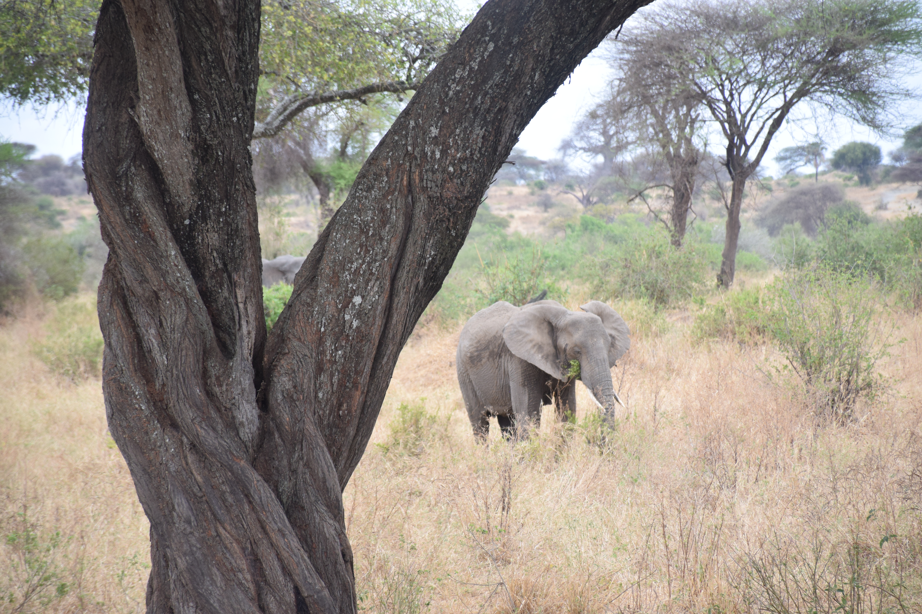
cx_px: 461
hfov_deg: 9.8
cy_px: 307
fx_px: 5378
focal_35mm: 210
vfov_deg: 6.5
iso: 500
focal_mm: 140
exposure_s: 1/500
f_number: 5.6
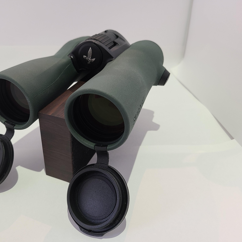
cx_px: 88
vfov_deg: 52.5
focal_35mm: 31
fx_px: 245
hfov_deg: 51.9
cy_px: 122
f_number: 1.8
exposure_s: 1/50
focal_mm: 5.4
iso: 125
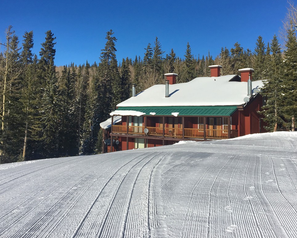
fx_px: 343
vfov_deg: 38.0
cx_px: 150
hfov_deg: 46.8
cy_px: 88
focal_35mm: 39
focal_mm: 4.15
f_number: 2.2
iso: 25
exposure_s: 1/2959
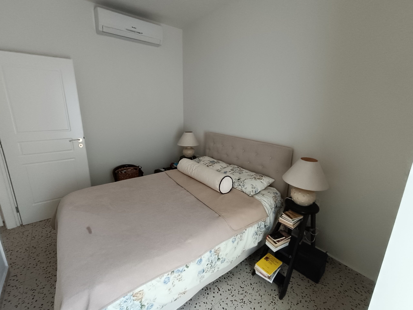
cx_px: 206
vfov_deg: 78.1
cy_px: 155
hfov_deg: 94.5
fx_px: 191
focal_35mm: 16
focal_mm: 1.66
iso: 300
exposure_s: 1/50
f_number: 2.2
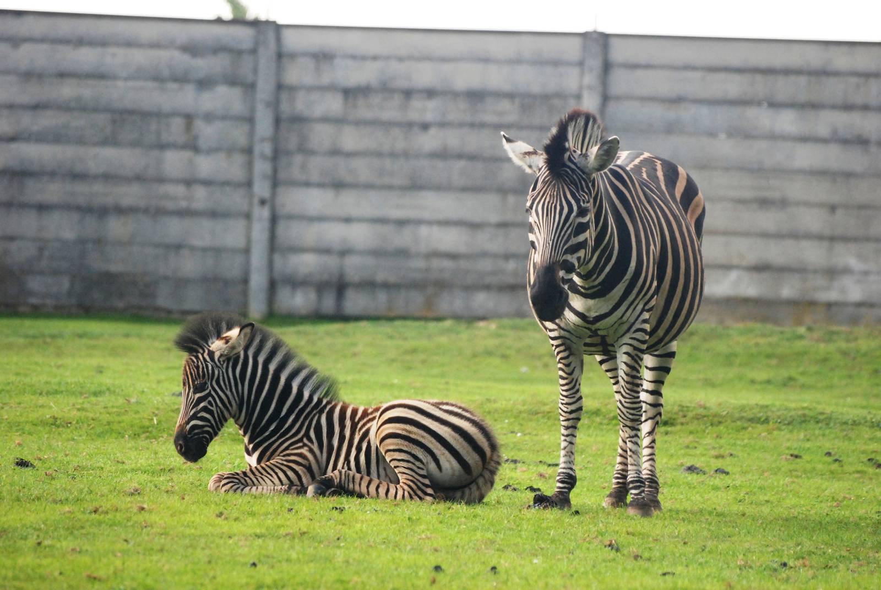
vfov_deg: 4.7
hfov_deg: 7.0
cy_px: 295
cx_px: 440
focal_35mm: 292
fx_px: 7167
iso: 1000
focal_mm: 195
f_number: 5
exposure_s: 1/1000
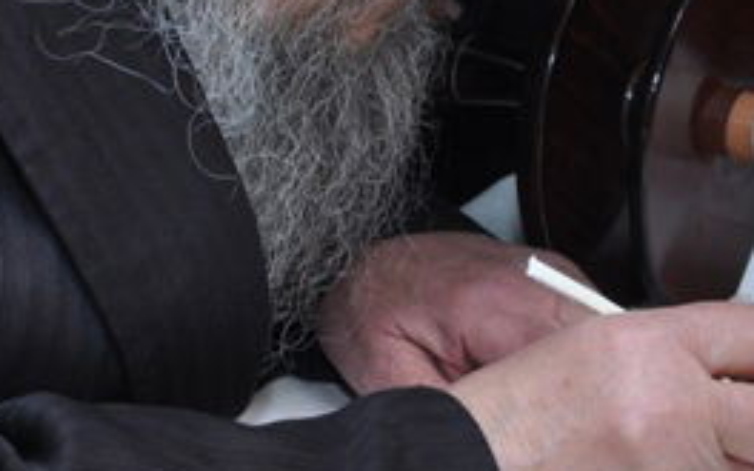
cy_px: -94
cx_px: 300
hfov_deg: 14.7
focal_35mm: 142
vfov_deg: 9.1
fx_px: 2918
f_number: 8
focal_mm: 24
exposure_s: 1/80
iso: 400
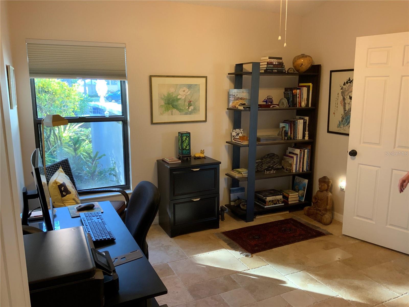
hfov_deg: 61.7
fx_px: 343
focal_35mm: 29
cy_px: 154
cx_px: 204
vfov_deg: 48.2
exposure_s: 1/60
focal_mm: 3
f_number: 1.8
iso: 125
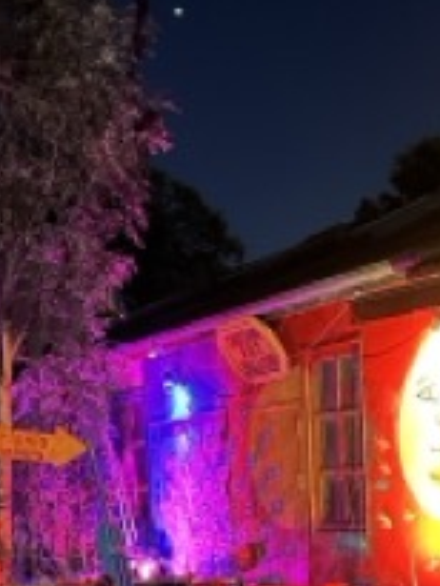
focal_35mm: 75
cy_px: 572
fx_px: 1270
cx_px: 377
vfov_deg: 24.9
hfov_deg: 19.4
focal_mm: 6.86
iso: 1250
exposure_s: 1/2
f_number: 1.78
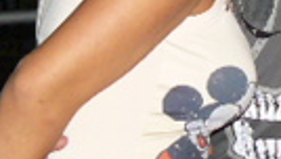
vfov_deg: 6.5
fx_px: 1396
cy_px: -75
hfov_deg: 11.4
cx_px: 268
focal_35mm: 187
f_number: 2.8
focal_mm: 6
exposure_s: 1/30
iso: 160
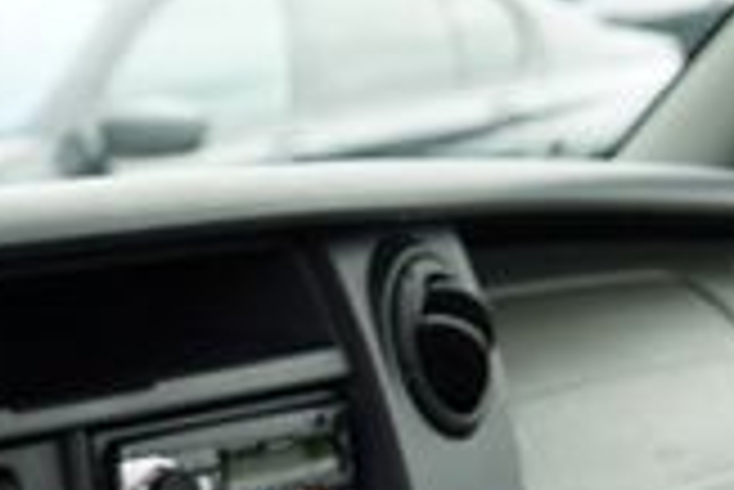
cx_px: -248
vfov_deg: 9.0
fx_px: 3081
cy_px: 510
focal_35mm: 151
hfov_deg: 13.1
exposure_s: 1/60
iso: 100
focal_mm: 24
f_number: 4
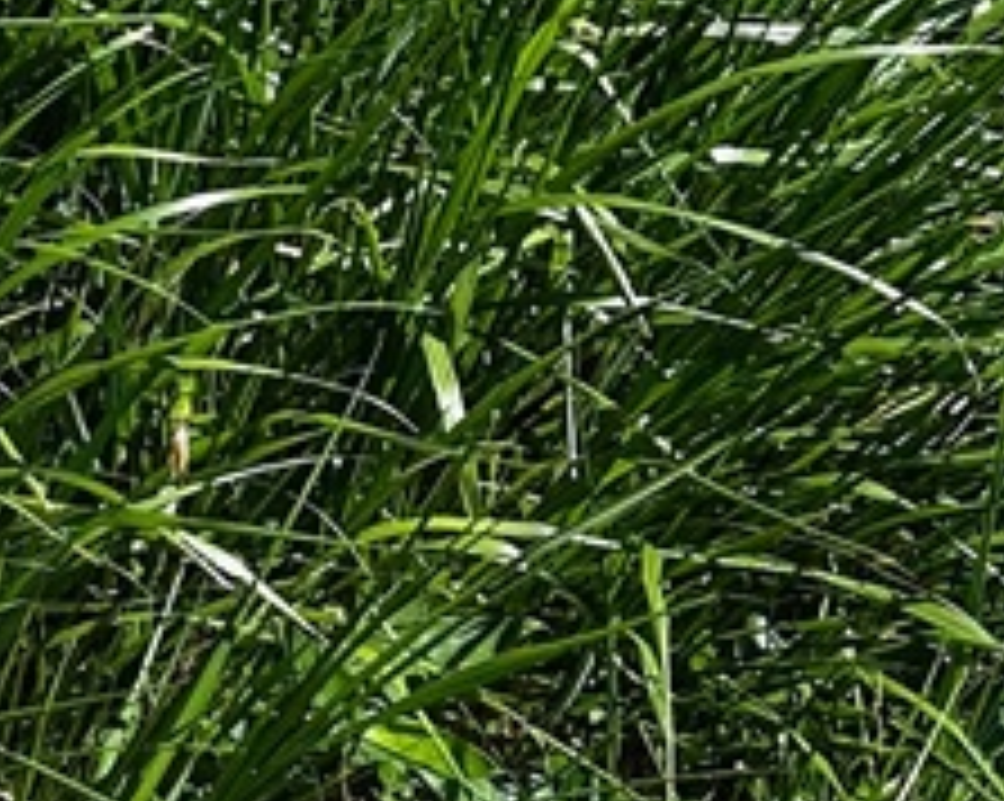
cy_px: 173
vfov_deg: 11.0
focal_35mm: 140
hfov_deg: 12.3
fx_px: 4156
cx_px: -972
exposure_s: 1/3597
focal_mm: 6.86
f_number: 1.78
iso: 80
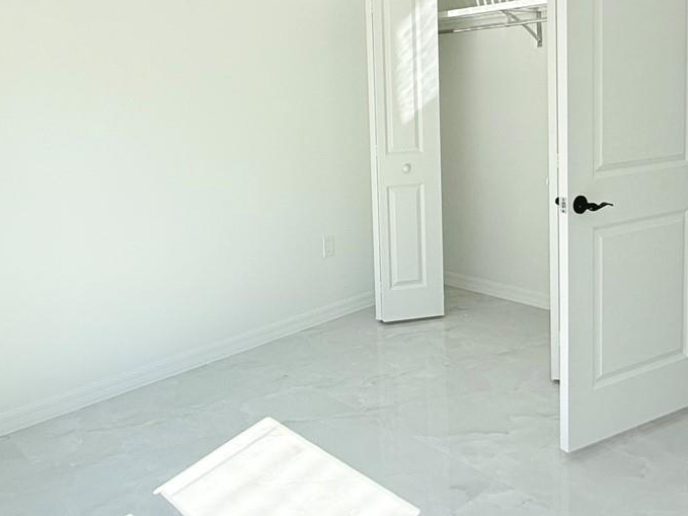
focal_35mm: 33
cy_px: 152
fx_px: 656
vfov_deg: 42.1
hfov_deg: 55.2
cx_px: 296
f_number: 2.2
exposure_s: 1/244
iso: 64
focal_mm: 2.22
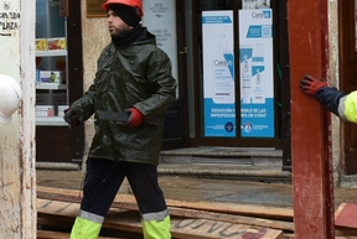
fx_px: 1768
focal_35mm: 178
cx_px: 217
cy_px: 150
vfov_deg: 7.7
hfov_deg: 11.5
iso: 400
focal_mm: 38
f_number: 7.1
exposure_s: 1/200
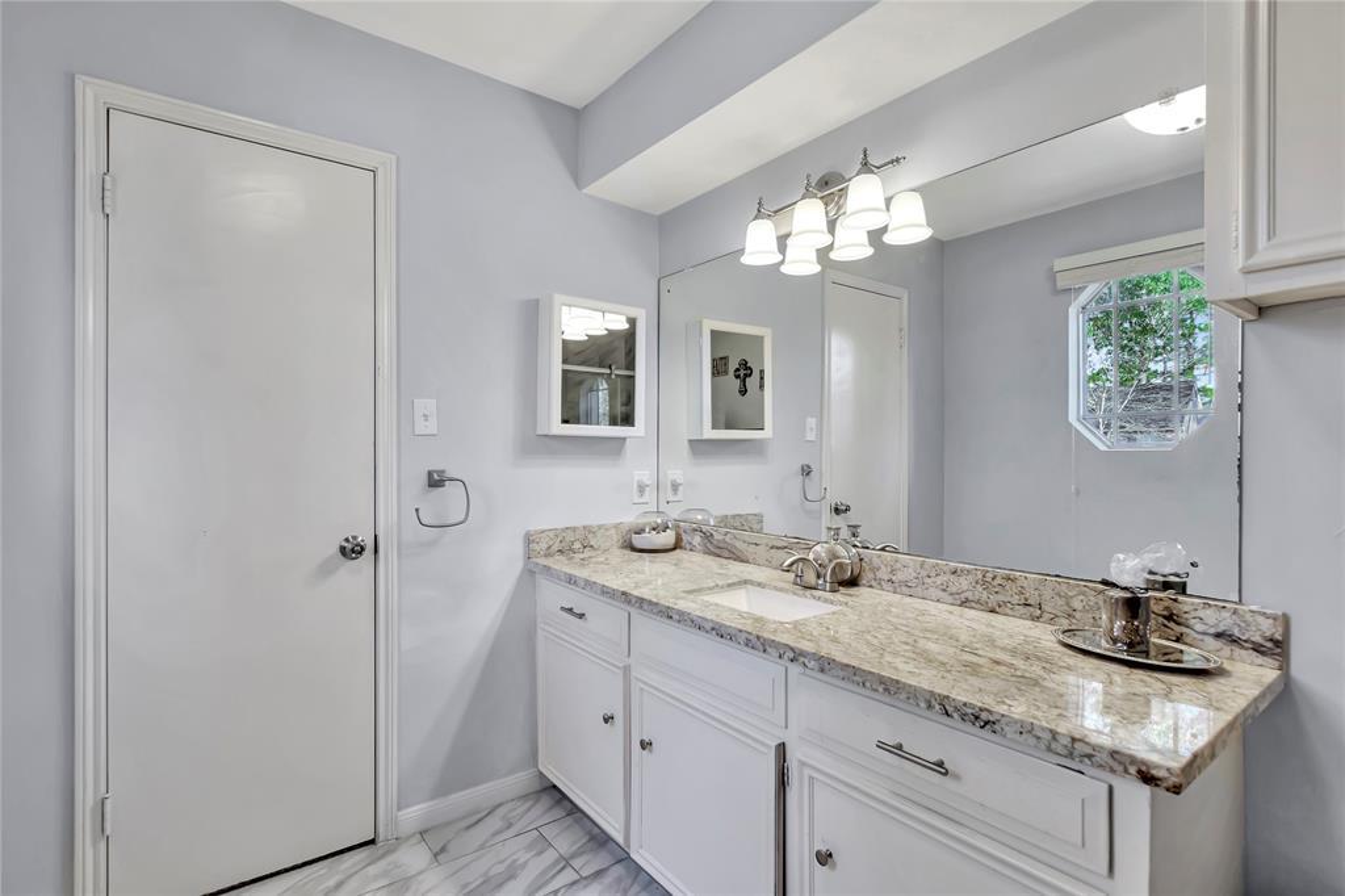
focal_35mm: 17
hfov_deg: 92.5
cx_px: 672
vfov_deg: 69.6
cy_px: 448
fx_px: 644
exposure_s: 1/25
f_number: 5.6
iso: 100
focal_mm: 11.5
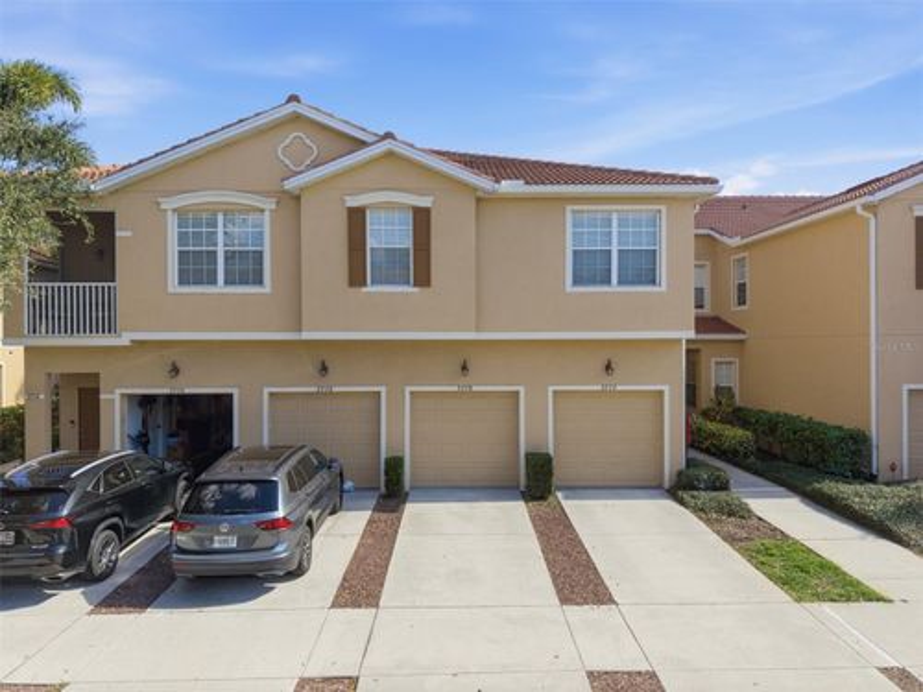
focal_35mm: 24
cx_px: 462
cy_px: 346
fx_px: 640
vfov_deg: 56.8
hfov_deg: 71.6
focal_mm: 8.7
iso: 200
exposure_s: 1/5000
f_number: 1.8
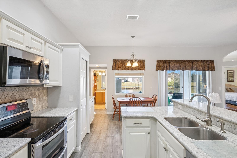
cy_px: 79
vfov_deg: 67.4
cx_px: 118
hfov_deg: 90.0
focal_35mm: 18
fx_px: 119
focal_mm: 18
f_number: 9
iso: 1000
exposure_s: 1/40
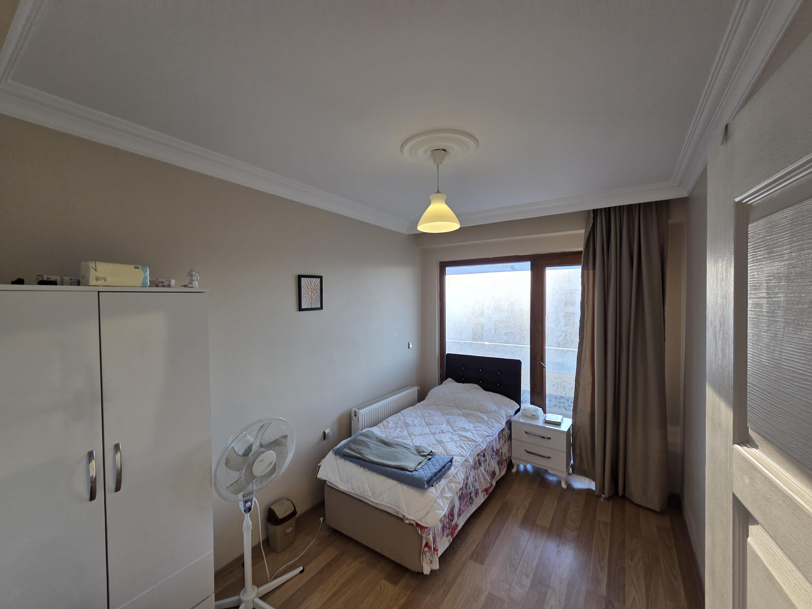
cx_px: 406
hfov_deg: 106.2
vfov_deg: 89.9
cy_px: 304
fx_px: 305
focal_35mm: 13
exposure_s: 1/100
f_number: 2.2
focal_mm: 2.2
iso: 64
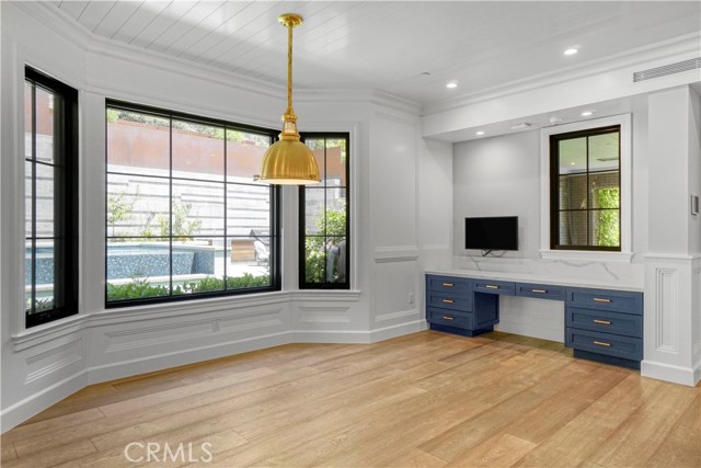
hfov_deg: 77.3
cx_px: 350
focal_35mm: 22
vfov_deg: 56.2
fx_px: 438
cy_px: 234
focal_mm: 15
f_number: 10
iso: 2000
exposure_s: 1/30
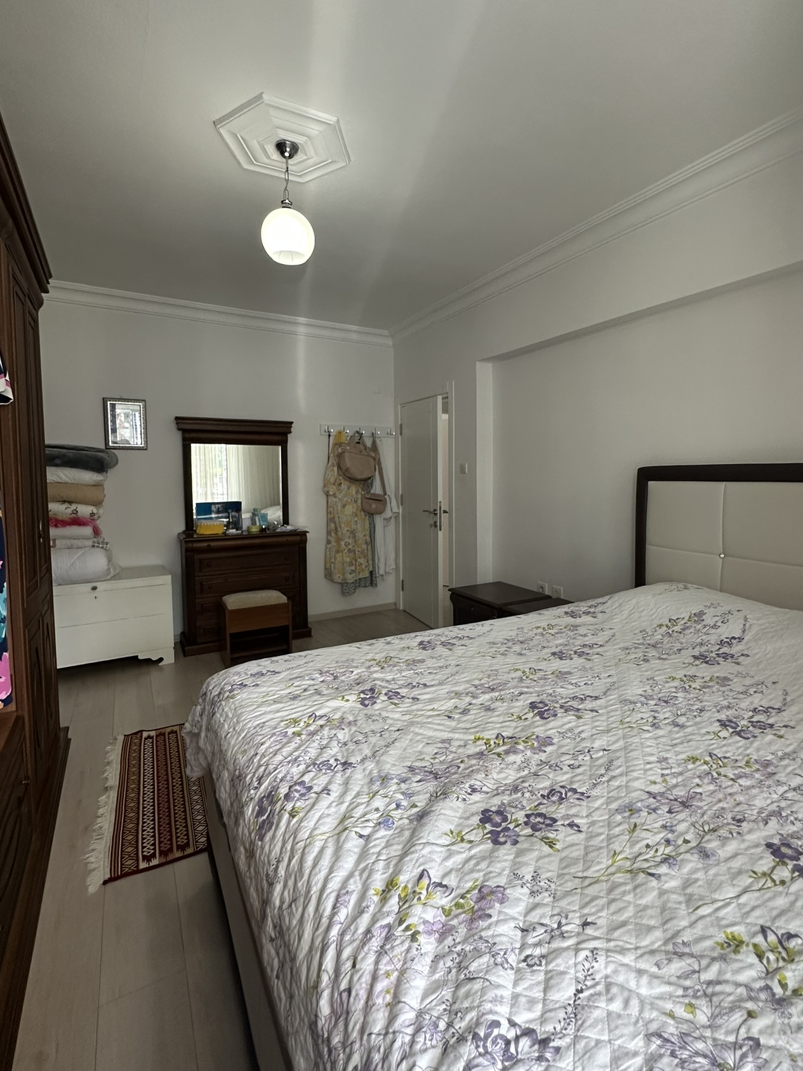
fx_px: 526
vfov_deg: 90.9
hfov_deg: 74.6
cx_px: 432
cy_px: 507
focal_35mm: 17
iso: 125
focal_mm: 2.22
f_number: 2.2
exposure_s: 1/99
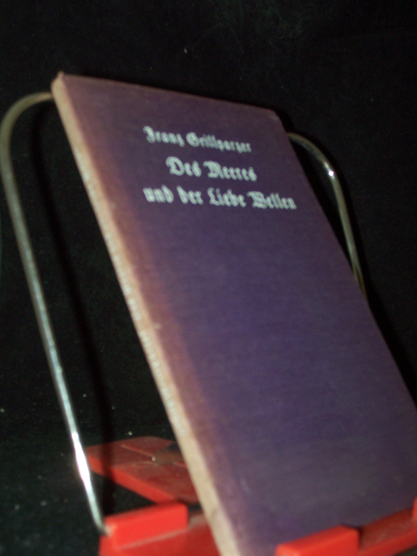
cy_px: 278
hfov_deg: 27.5
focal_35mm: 53
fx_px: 851
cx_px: 208
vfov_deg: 36.2
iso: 160
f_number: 3.2
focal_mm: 8.7
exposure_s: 1/80
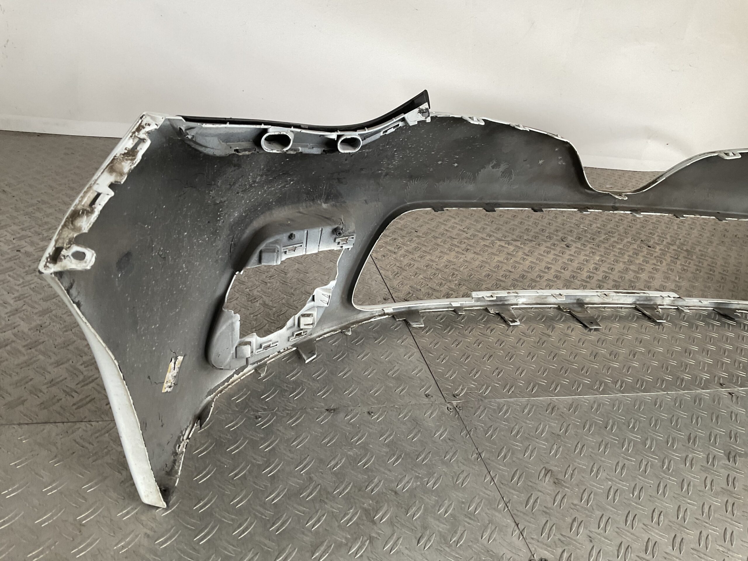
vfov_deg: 48.2
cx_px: 374
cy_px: 280
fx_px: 627
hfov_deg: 61.7
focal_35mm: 29
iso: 64
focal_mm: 3
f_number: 1.8
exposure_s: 1/50
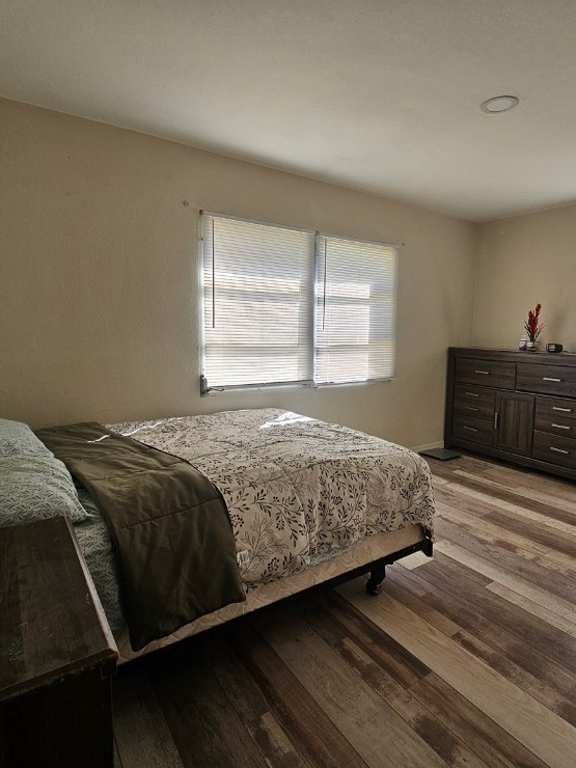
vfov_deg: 87.7
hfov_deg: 71.2
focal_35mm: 18
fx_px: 399
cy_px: 372
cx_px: 330
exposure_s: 1/120
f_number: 2.2
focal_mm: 2.2
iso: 80
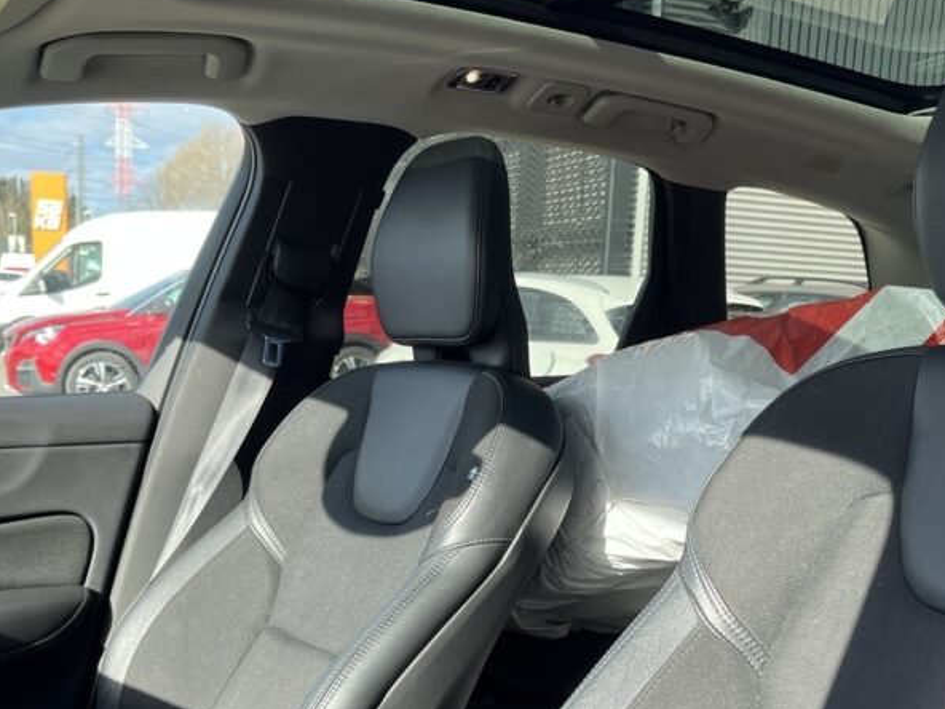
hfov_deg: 42.0
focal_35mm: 45
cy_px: 564
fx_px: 1228
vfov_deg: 31.4
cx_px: 508
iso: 50
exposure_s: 1/449
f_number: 1.6
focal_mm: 5.1
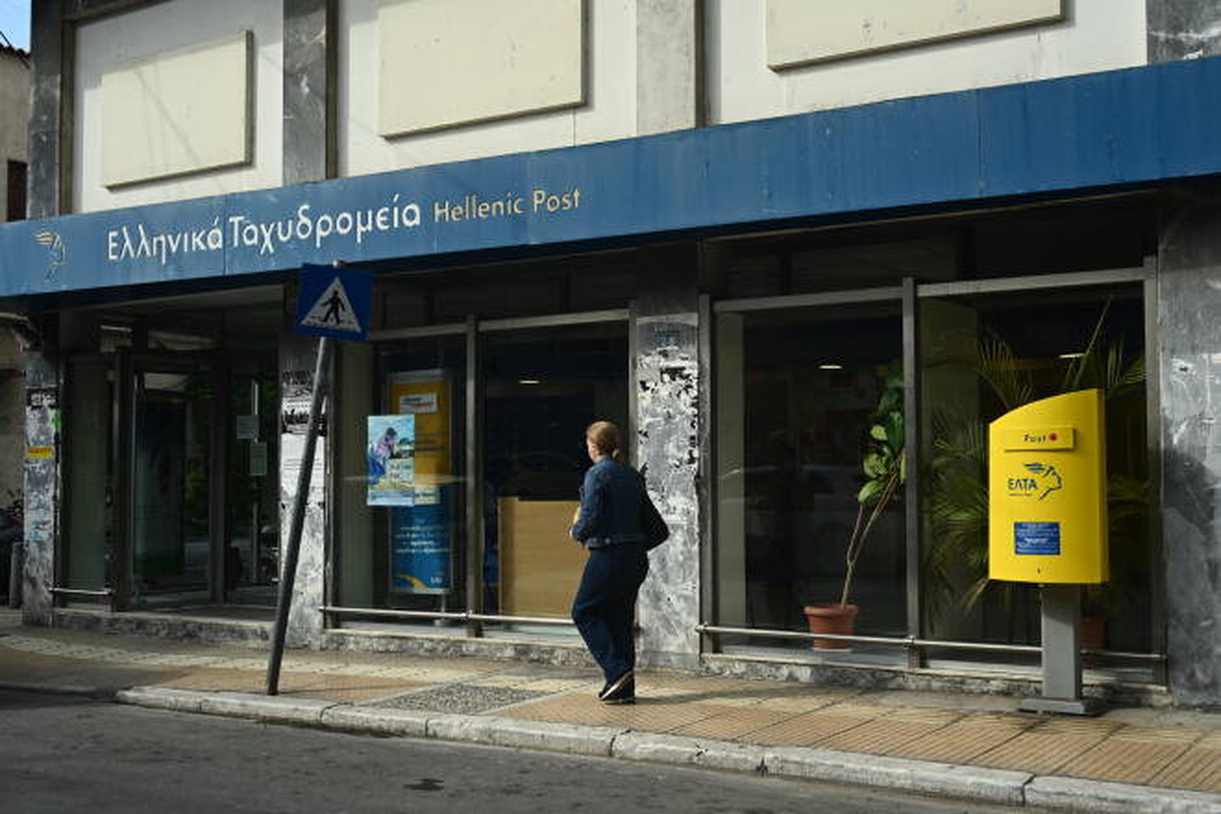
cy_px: 407
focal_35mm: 37
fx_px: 1255
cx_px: 610
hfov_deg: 51.9
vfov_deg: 35.9
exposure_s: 1/2500
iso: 400
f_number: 4
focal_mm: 37
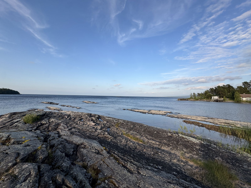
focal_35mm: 14
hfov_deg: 102.1
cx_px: 126
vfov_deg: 85.7
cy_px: 94
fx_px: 102
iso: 40
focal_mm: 2.22
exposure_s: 1/1178
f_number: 2.2
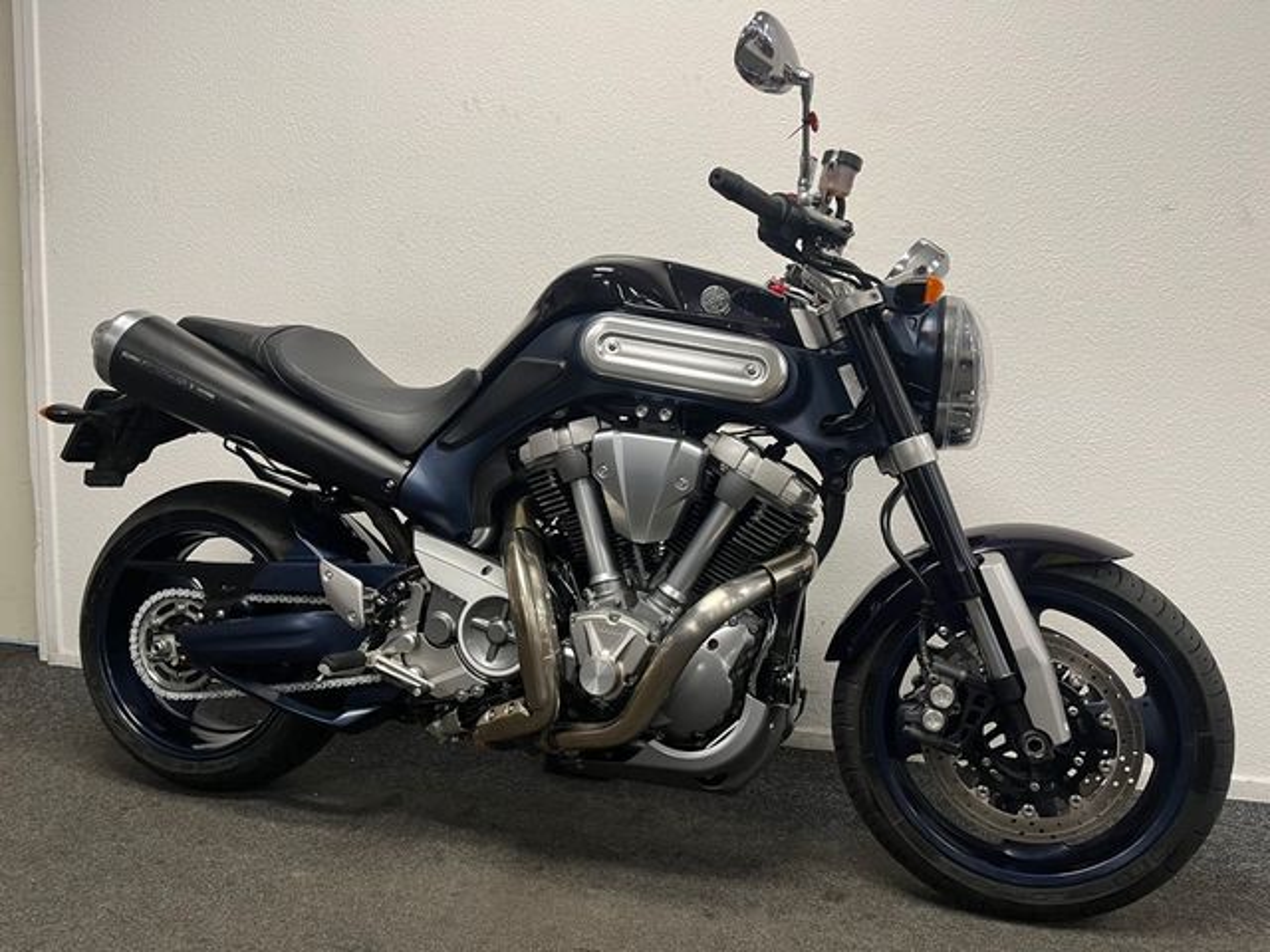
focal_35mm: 26
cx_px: 635
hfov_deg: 67.3
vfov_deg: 53.1
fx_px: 954
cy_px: 476
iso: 80
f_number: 1.6
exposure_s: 1/50
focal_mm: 5.1
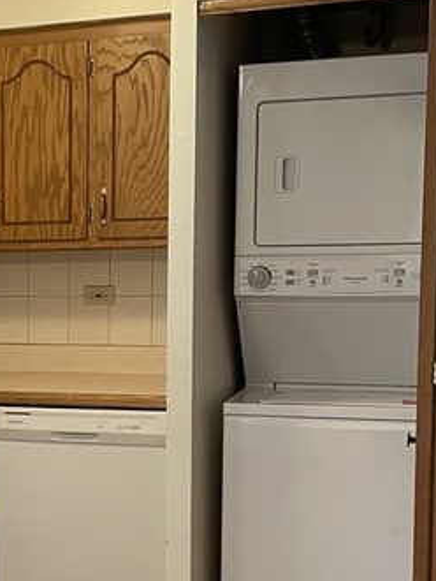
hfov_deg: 16.2
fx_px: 1426
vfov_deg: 22.7
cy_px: 449
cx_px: -179
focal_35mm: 85
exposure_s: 1/60
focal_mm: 4.2
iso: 80
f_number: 1.6
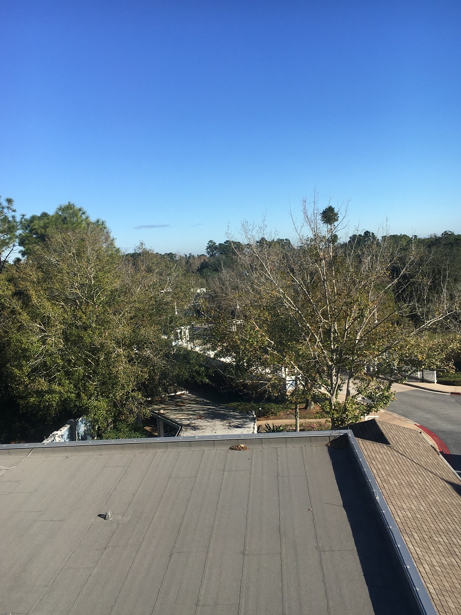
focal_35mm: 31
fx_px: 551
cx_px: 226
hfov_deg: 45.4
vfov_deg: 58.3
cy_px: 321
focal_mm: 4.15
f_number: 2.2
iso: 25
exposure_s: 1/1451
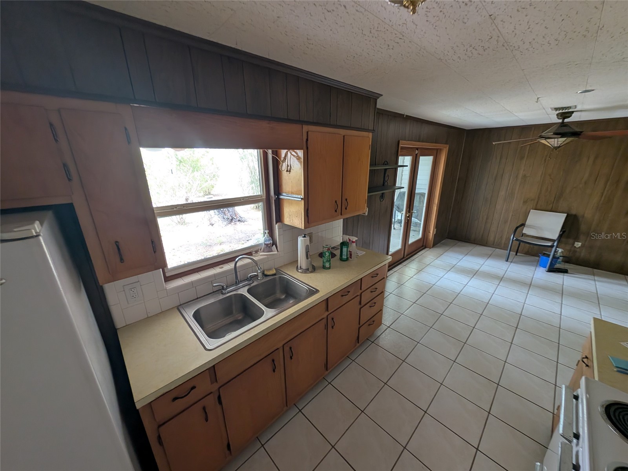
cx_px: 314
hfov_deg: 110.5
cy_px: 236
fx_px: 218
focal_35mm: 12
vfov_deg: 94.5
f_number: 1.95
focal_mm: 2.23
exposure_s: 1/39.6
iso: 77
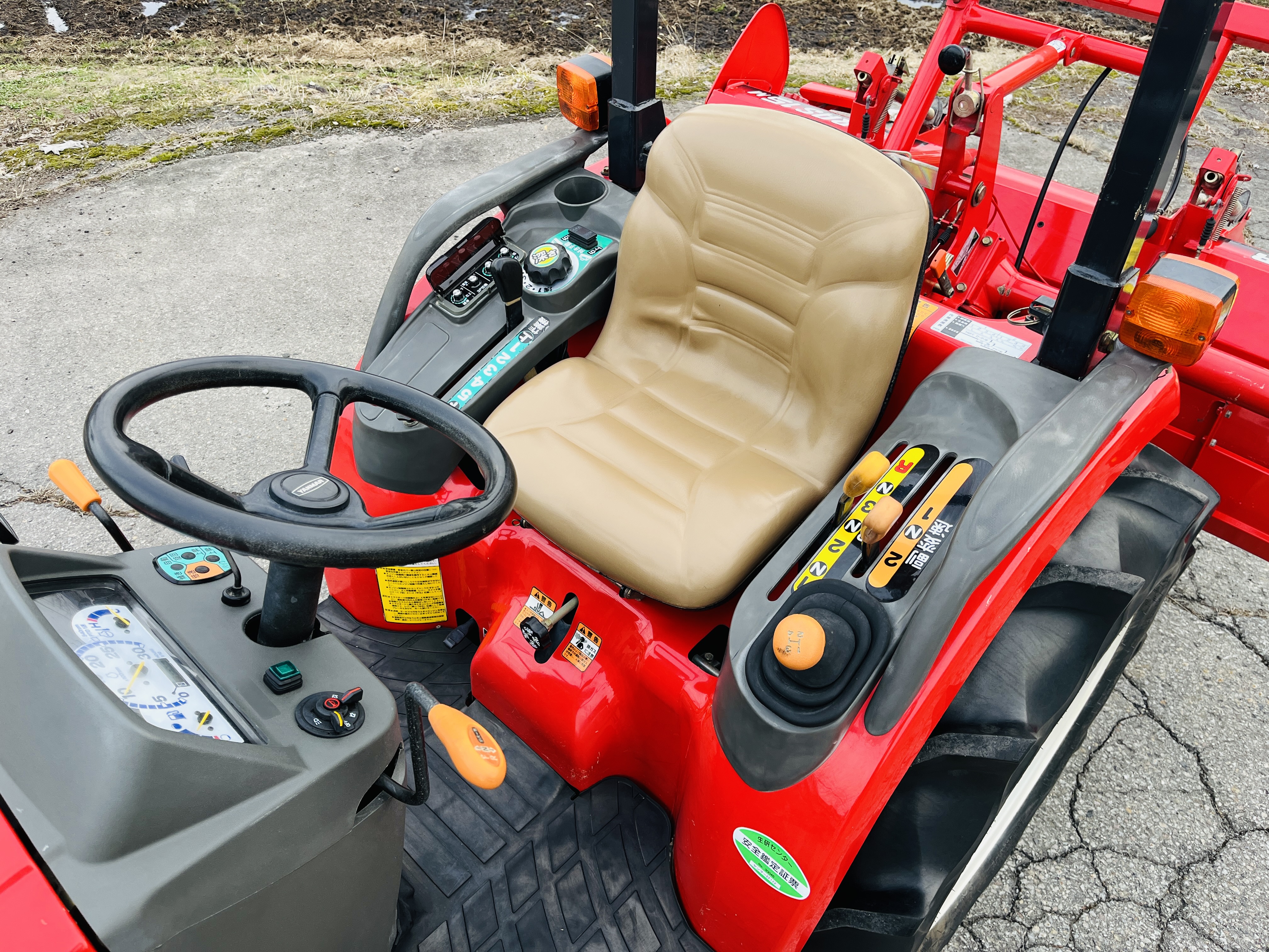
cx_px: 634
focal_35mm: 26
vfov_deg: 53.1
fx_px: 953
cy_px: 476
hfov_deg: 67.3
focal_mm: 5.1
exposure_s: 1/121
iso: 64
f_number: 1.6
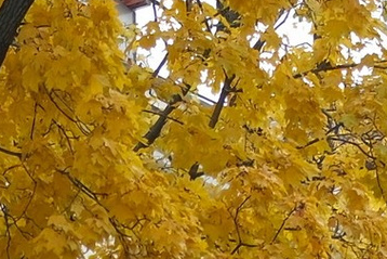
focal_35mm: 293
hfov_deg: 7.0
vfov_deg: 4.4
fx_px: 3151
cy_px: 910
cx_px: 158
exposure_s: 1/180
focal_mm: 27
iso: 160
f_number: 3.6
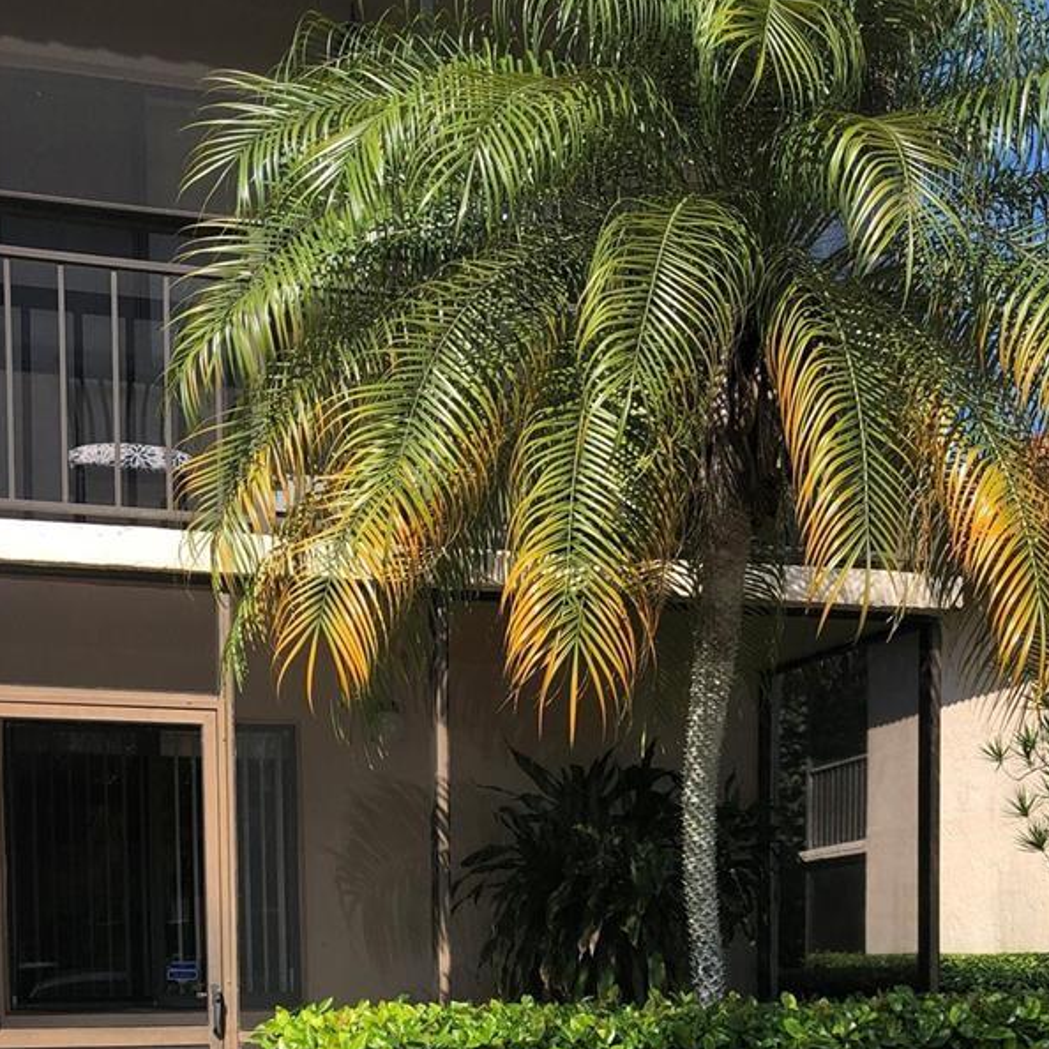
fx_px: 1714
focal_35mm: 50
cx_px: 466
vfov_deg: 31.7
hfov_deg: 34.0
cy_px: 1024
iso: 20
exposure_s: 1/1600
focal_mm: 3.99
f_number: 1.8
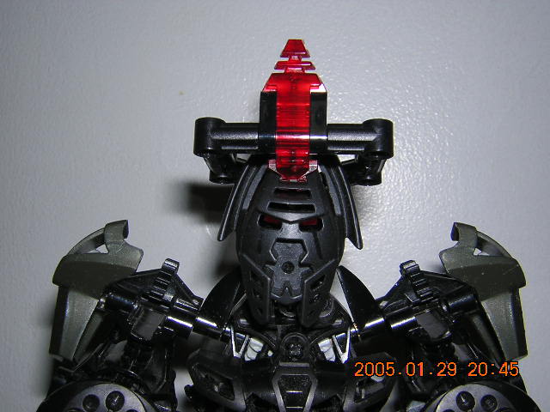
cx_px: 275
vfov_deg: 36.0
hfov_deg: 46.8
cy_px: 206
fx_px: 636
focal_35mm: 40
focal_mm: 5.2
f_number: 5.4
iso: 100
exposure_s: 1/60.1
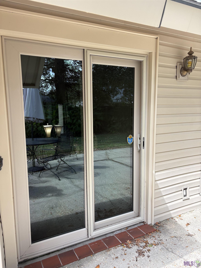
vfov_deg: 67.3
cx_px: 100
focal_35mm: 26
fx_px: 201
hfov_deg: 53.1
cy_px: 134
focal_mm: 5.96
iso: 40
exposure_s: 1/319
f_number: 1.6
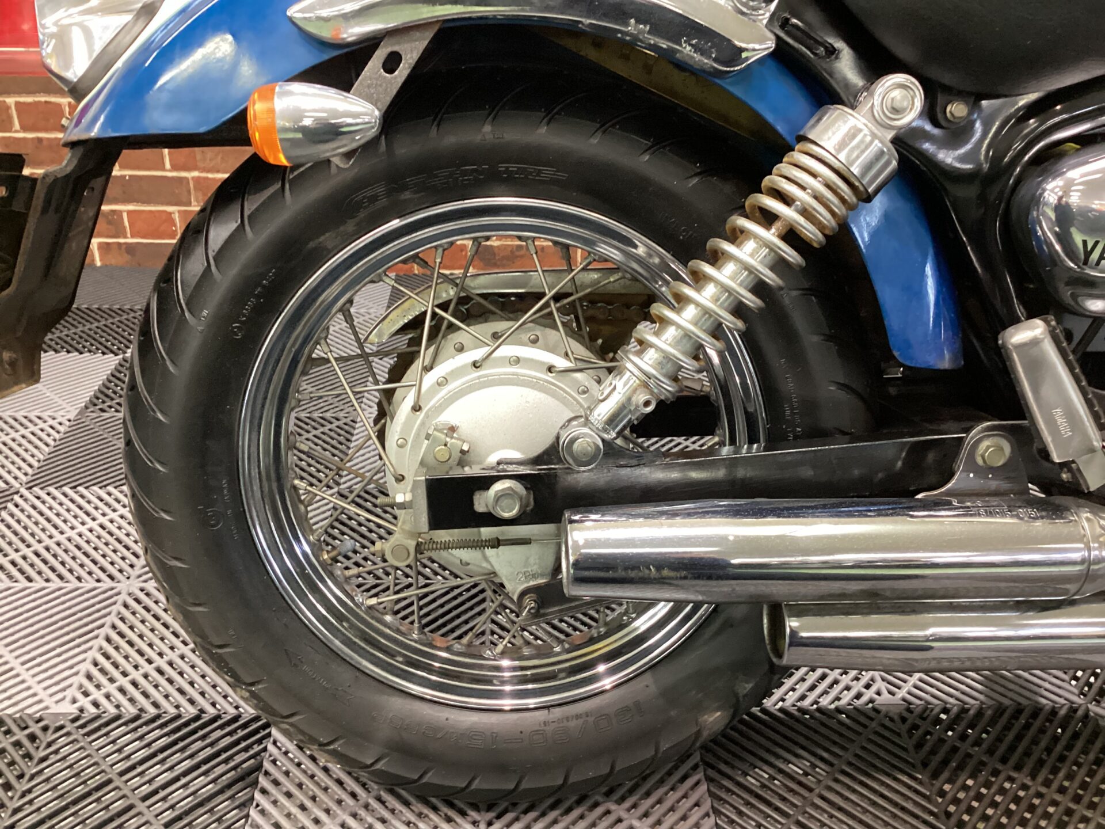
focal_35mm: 31
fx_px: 990
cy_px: 414
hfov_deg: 58.4
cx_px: 552
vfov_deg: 45.4
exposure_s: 1/30
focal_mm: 3.3
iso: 400
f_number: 2.4
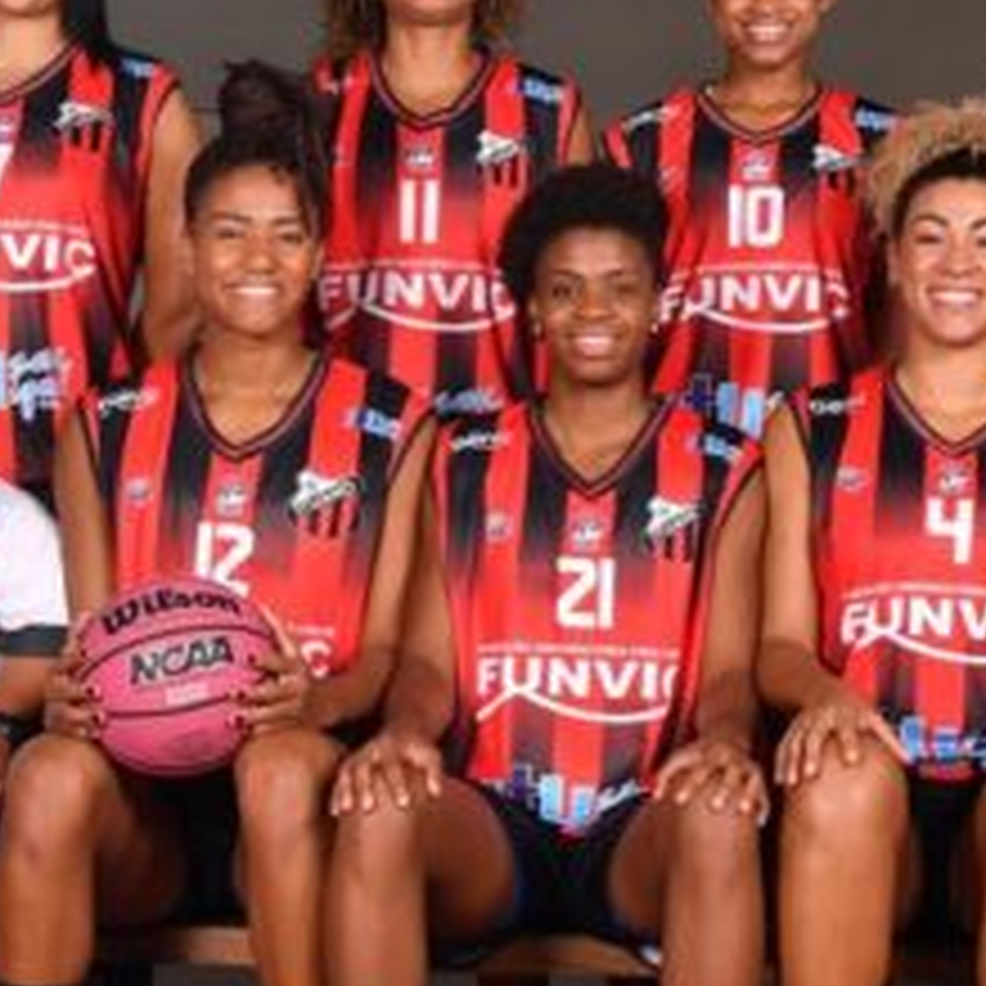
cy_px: 425
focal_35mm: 106
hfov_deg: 16.1
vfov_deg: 16.4
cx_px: 1009
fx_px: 3416
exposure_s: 1/80
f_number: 8
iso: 200
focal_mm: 26
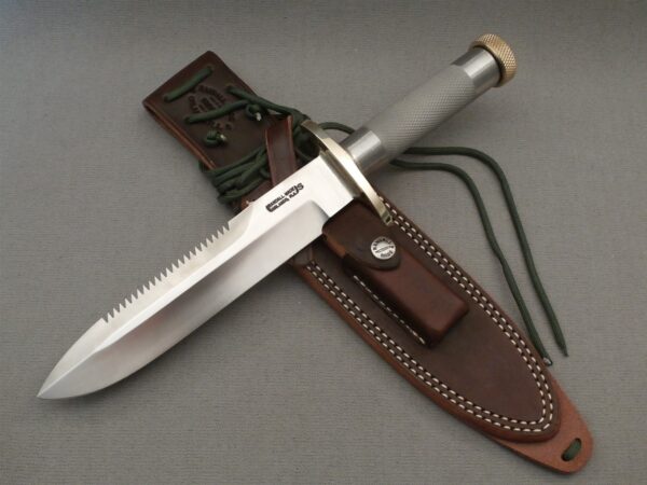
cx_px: 324
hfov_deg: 58.4
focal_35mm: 31
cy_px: 242
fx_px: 579
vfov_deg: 45.4
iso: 400
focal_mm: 5.46
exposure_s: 1/25
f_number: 3.3
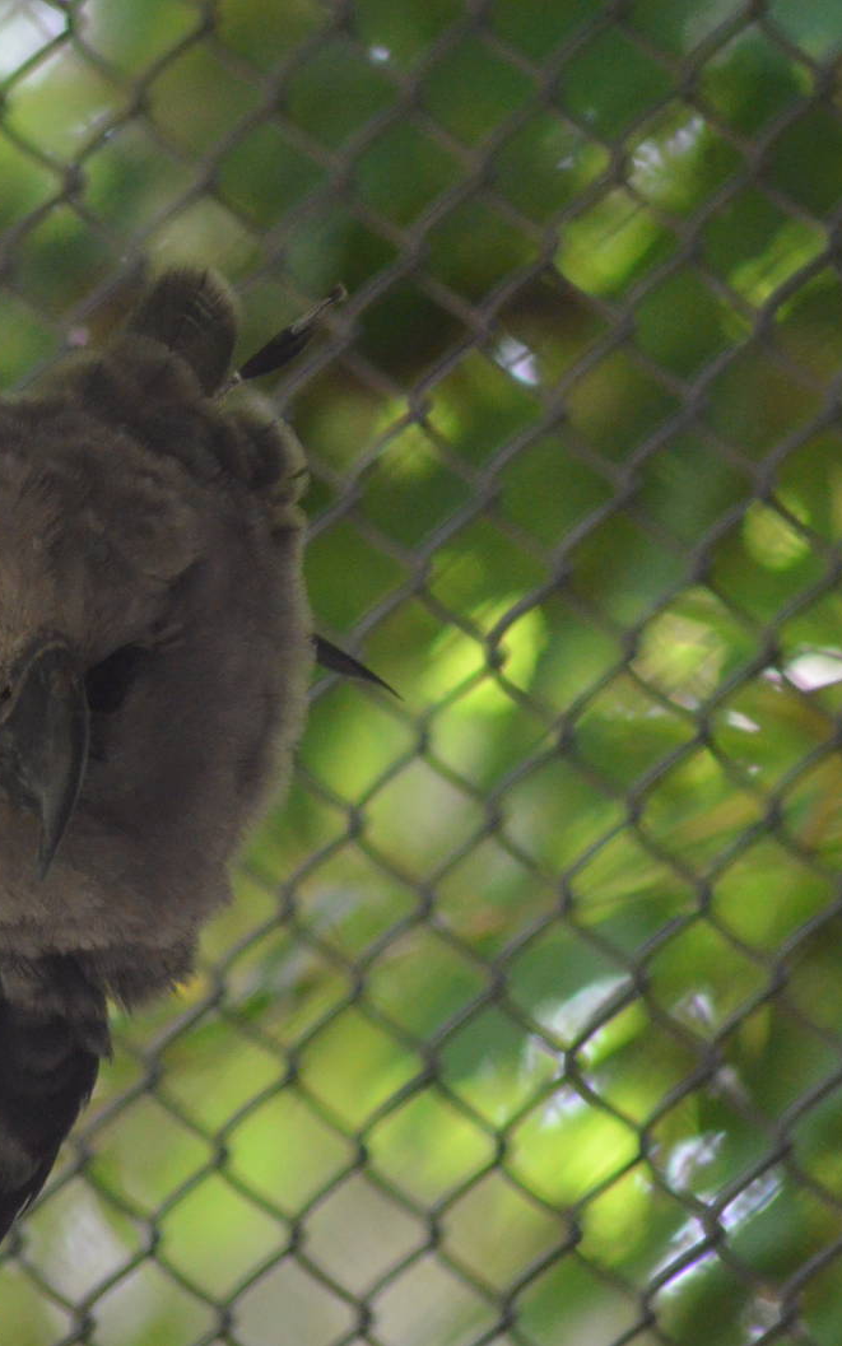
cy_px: 674
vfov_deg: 3.0
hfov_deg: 1.9
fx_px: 25434
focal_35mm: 693
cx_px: 84
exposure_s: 1/320
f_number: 5.6
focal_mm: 300
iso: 3200
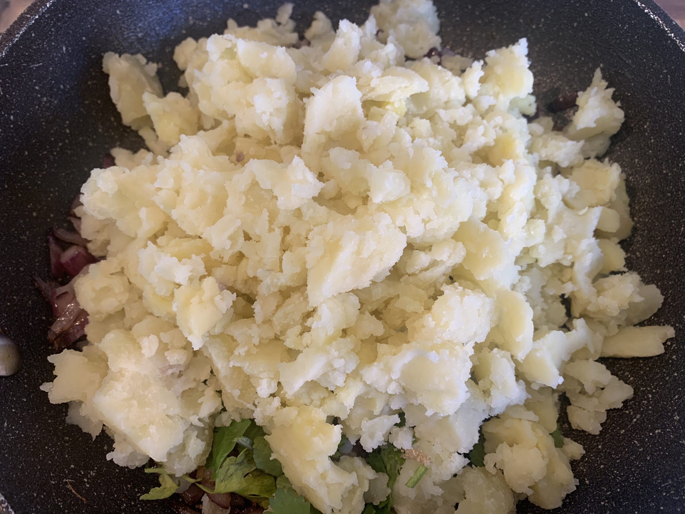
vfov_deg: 53.1
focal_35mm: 26
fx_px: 515
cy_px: 257
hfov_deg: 67.3
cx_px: 342
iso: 80
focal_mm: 4.25
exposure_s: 1/50
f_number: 1.8
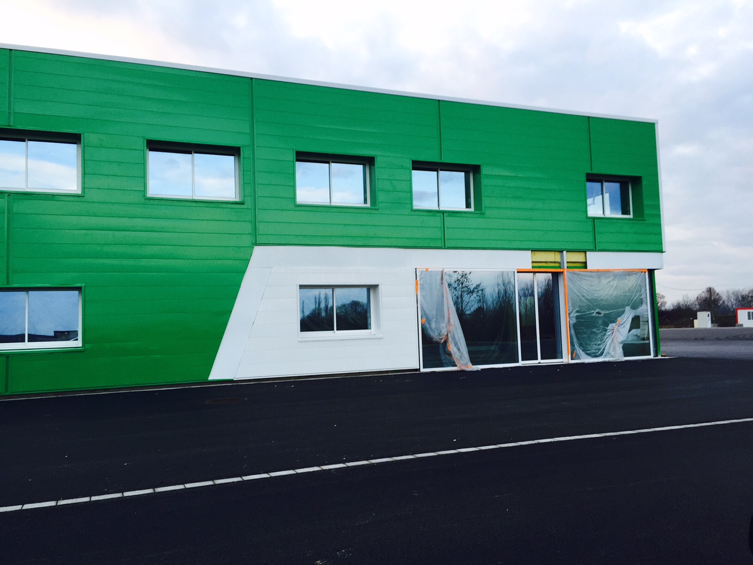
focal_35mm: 29
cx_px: 376
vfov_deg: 48.2
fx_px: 631
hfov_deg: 61.7
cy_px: 282
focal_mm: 4.15
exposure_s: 1/60
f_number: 2.2
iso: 32
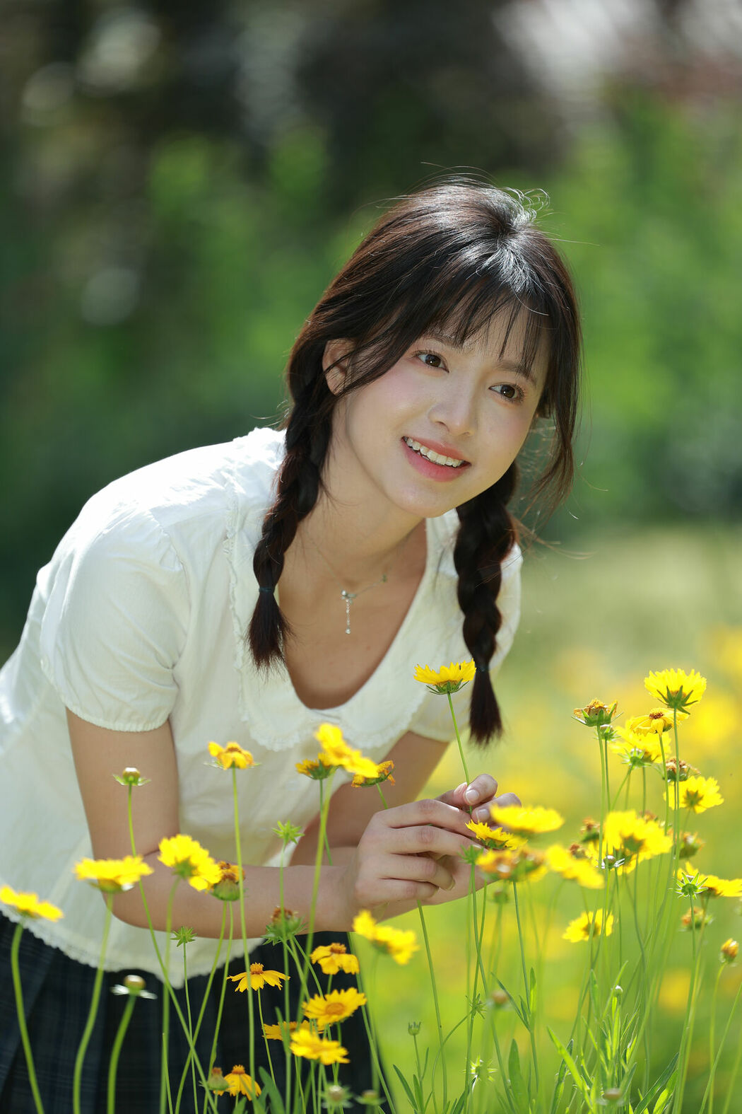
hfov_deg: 6.9
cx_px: 371
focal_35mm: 199
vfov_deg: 10.3
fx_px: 6152
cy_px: 557
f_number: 2.8
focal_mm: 200
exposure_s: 1/640
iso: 100
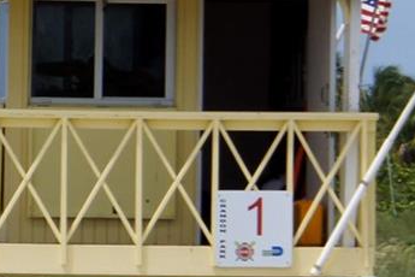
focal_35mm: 486
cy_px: 118
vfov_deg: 2.8
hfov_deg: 4.2
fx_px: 5602
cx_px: -468
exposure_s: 1/200
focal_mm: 70
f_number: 13
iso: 100
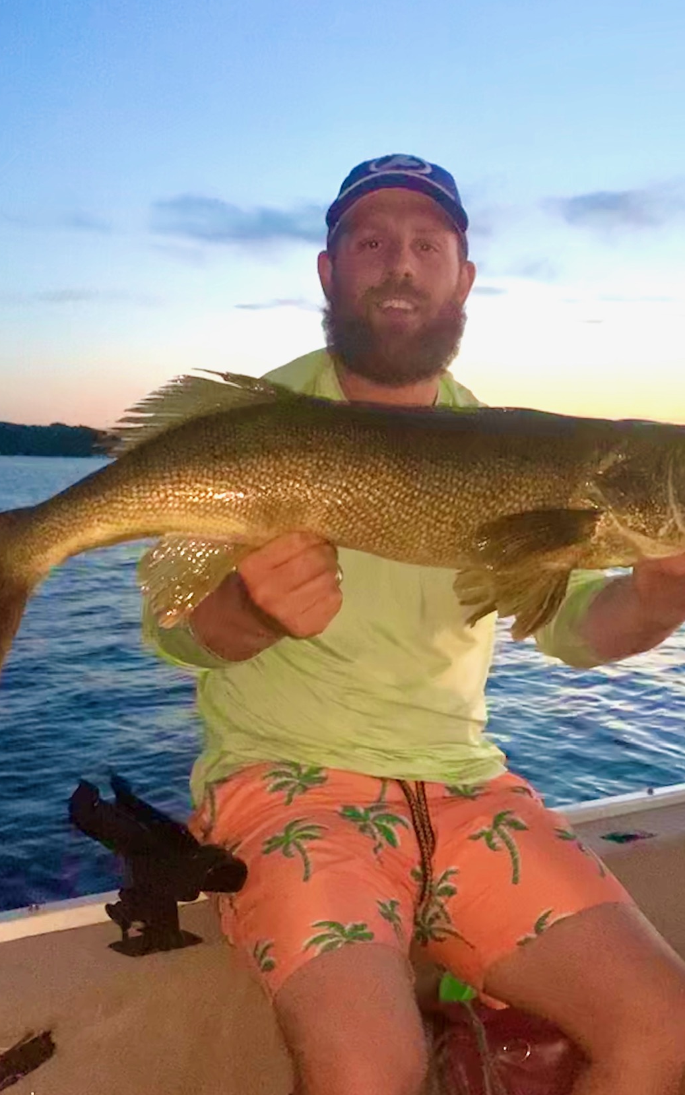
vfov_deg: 56.6
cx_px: 403
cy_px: 510
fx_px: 1015
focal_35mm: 34
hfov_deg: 37.2
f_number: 1.8
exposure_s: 1/5
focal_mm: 4.25
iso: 200
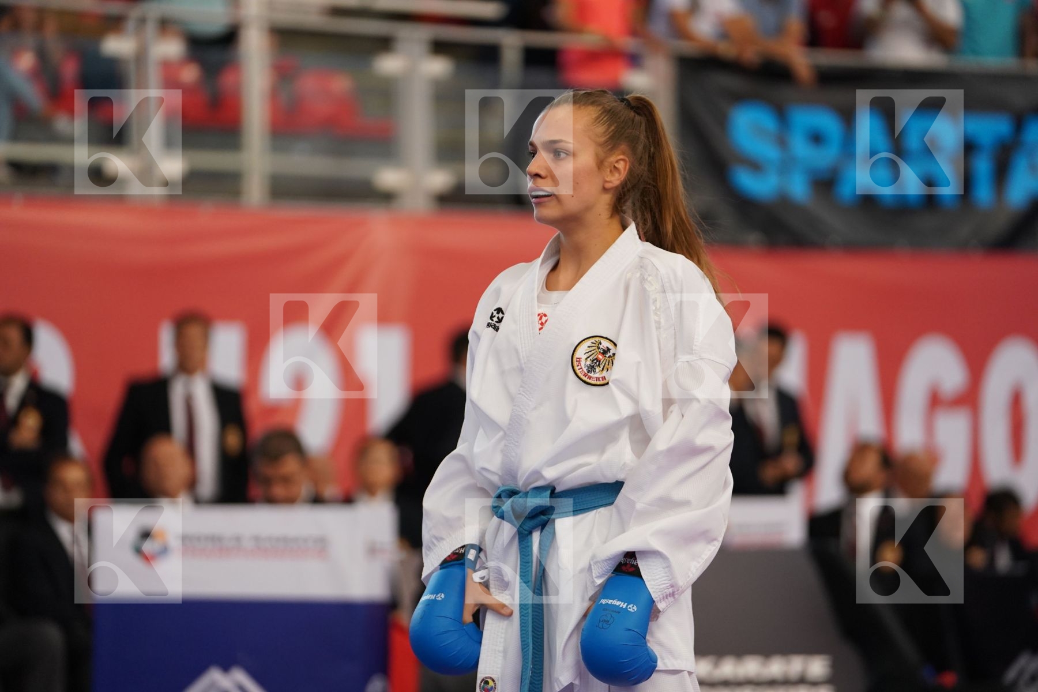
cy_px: 346
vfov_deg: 8.2
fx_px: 4844
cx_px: 519
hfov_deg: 12.2
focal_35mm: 168
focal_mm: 168
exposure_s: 1/1000
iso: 2000
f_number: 2.8
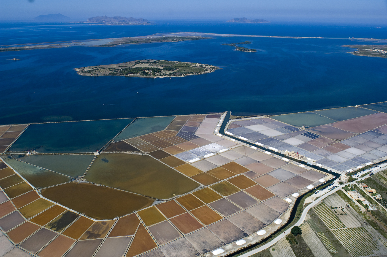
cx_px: 194
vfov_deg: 43.5
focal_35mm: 30
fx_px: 322
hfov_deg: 62.0
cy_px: 128
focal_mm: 20
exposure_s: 1/2000
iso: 400
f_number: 6.3
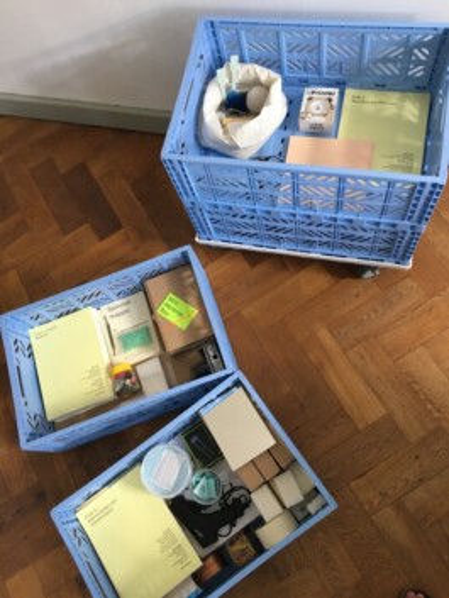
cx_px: 224
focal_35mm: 29
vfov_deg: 61.6
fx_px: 501
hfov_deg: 48.3
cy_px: 299
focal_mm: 4.15
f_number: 2.2
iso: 125
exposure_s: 1/33
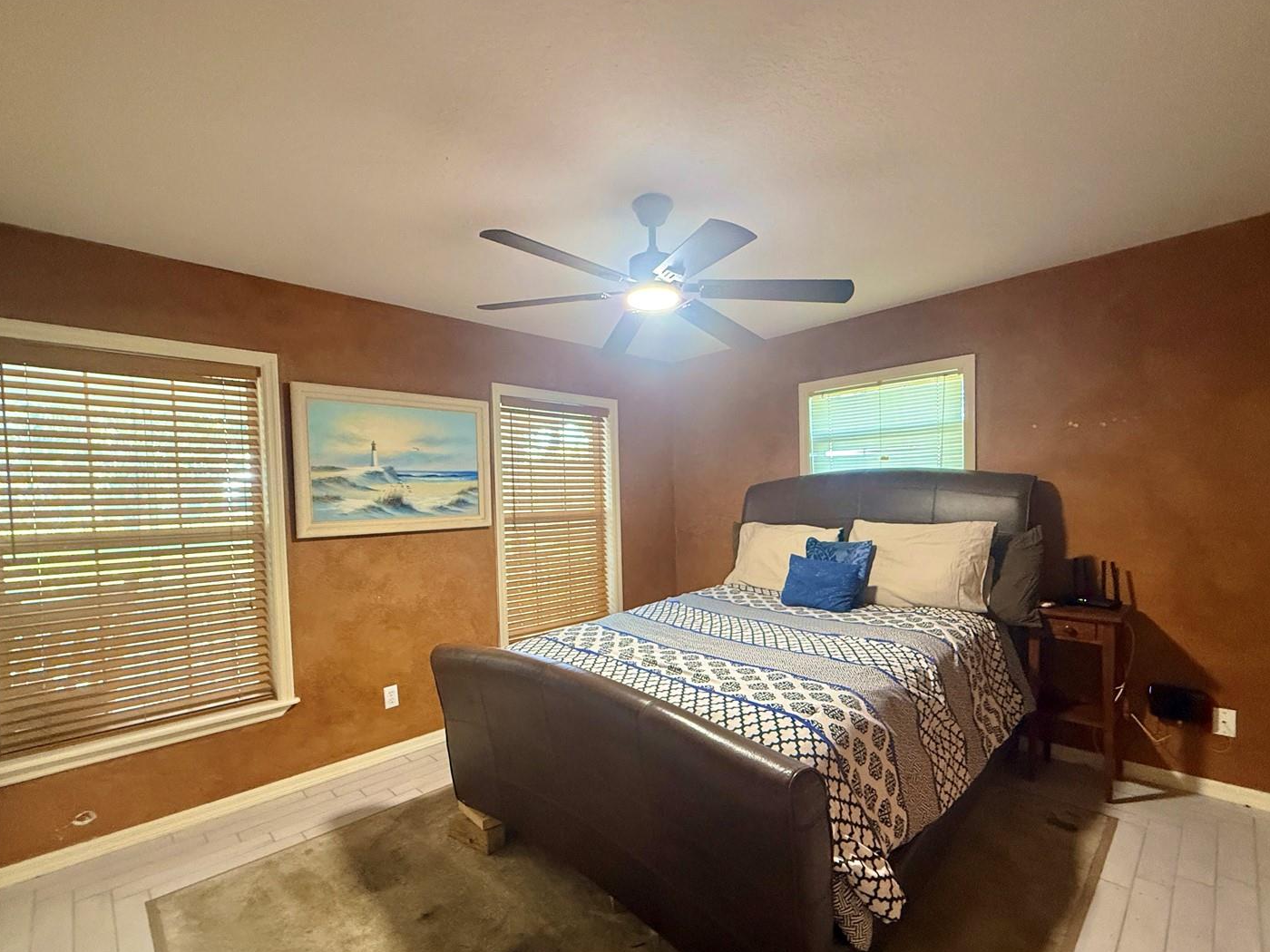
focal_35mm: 16
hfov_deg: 94.5
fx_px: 587
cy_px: 520
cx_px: 632
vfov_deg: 77.9
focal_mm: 2.22
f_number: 2.2
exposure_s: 1/56
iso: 500
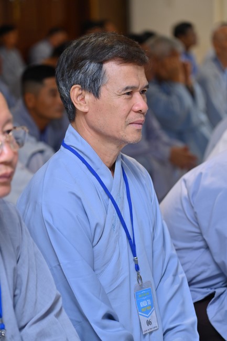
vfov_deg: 17.1
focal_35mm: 120
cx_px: 114
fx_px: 1136
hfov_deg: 11.4
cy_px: 170
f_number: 4.5
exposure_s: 1/125
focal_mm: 120
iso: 500
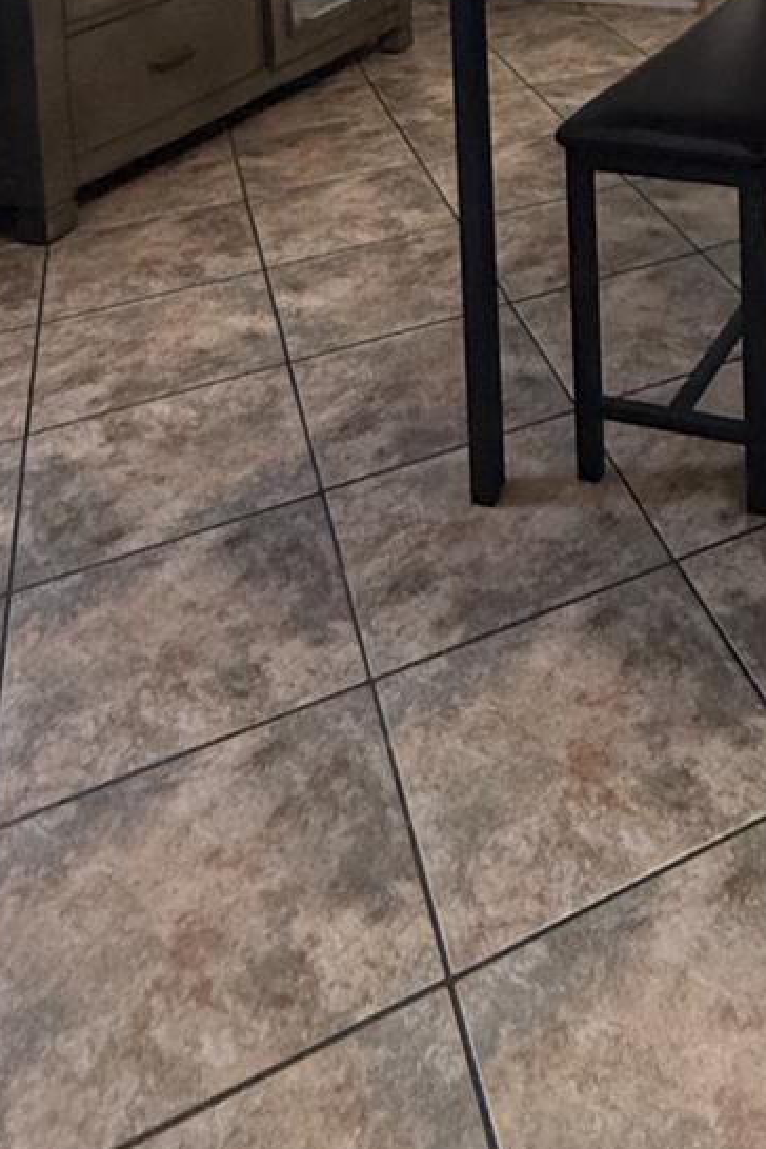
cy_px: -271
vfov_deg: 36.0
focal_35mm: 40
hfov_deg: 30.7
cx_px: 790
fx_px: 1277
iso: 400
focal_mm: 2.22
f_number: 2.2
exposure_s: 1/60
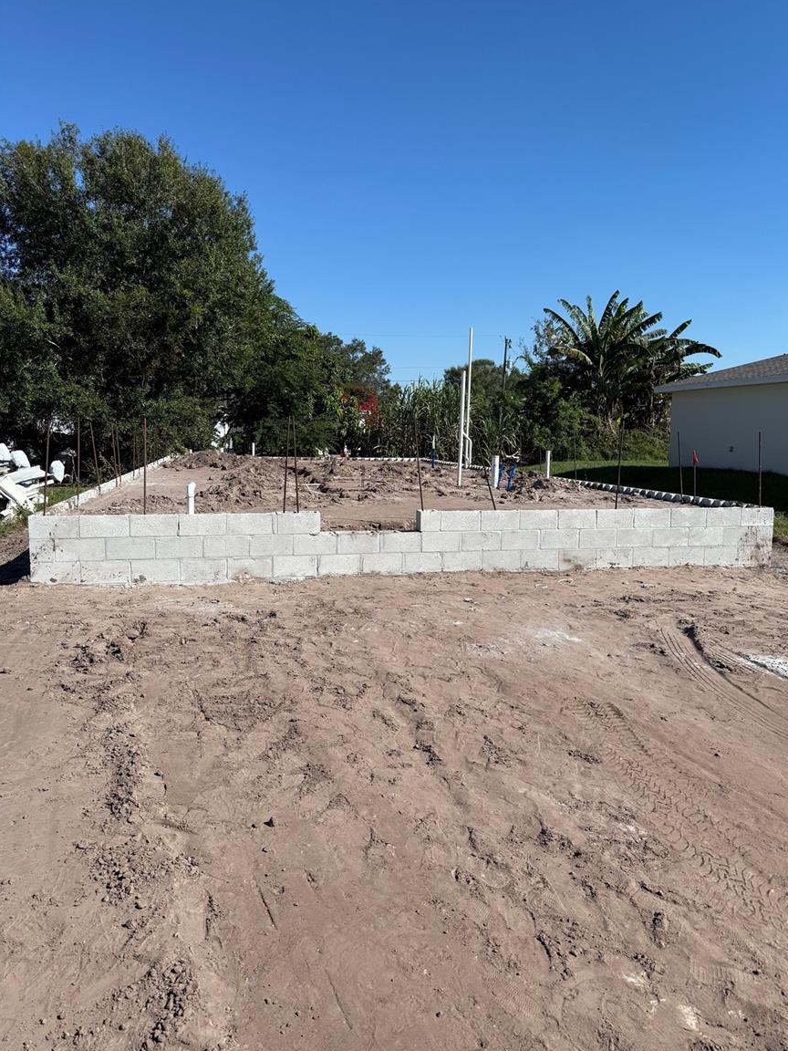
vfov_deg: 69.4
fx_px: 759
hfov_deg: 54.9
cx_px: 404
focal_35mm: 25
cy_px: 514
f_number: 1.78
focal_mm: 6.76
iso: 80
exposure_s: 1/5319
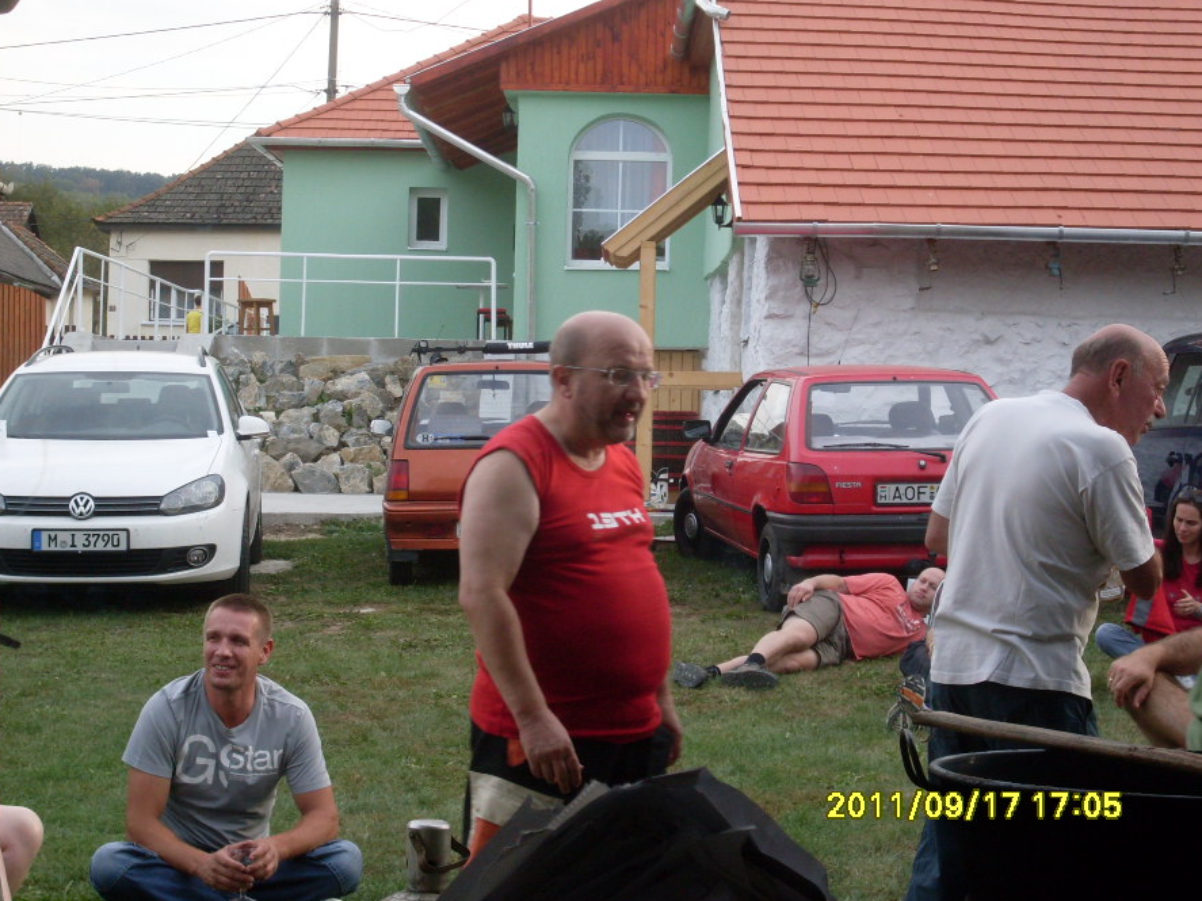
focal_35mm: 82
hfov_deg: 23.8
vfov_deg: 18.0
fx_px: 2847
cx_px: 523
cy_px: 386
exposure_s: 1/180
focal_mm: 11.7
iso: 80
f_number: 3.7
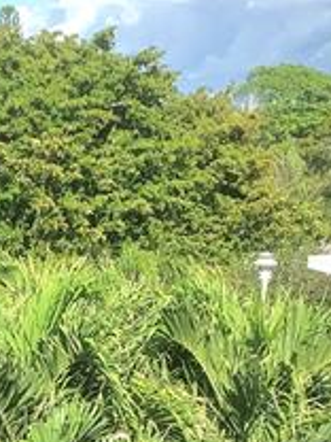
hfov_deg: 15.2
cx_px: 36
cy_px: 440
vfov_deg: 19.8
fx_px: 1224
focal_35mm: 96
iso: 25
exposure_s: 1/2160
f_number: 1.8
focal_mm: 4.25
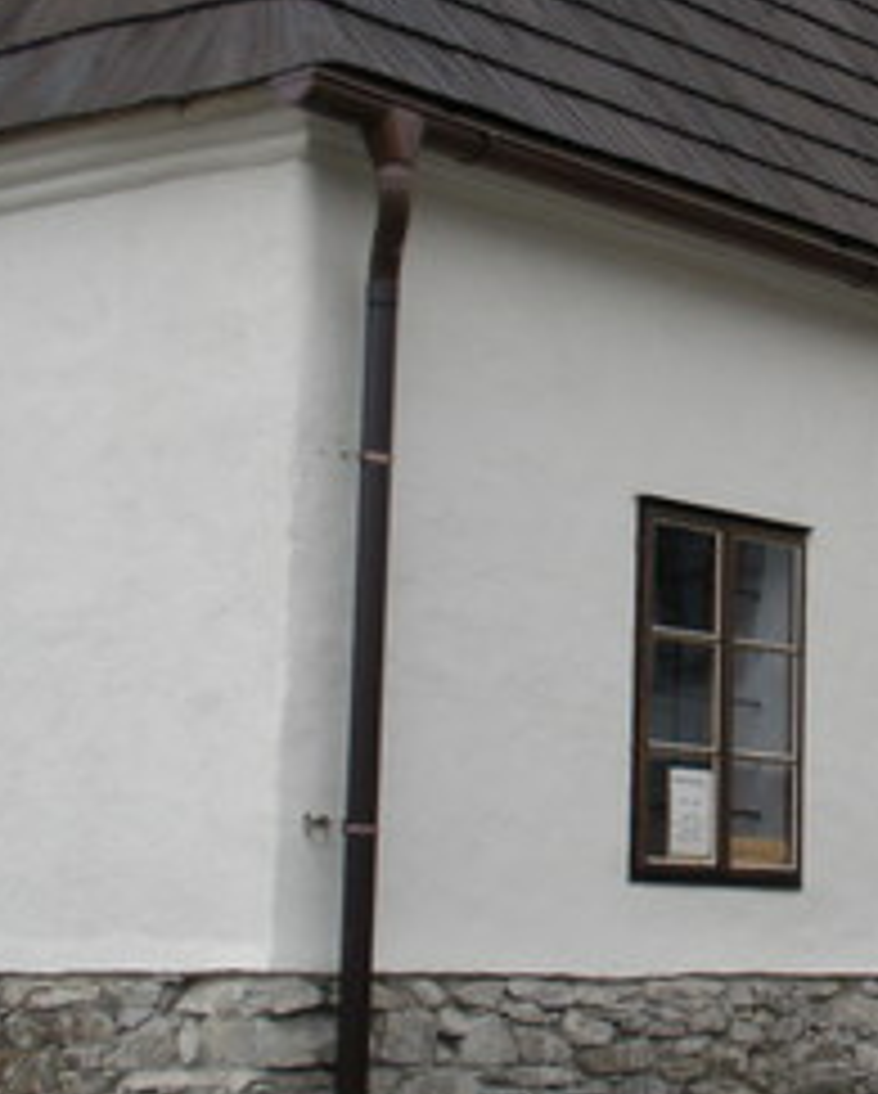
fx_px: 3080
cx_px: 1121
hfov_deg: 15.5
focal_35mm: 95
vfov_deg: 20.1
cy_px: 482
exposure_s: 1/160
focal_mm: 6.6
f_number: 10
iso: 64
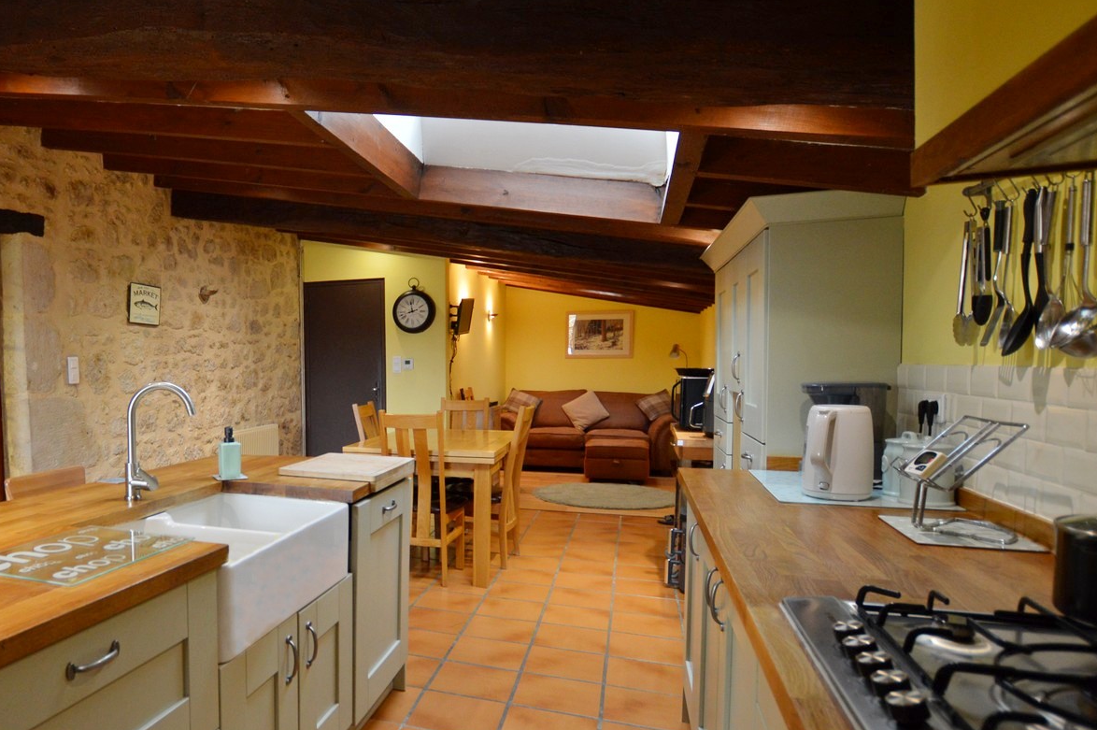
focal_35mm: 23
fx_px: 700
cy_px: 415
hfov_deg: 71.4
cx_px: 285
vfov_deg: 54.8
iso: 640
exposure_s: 1/60
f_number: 3.5
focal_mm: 10
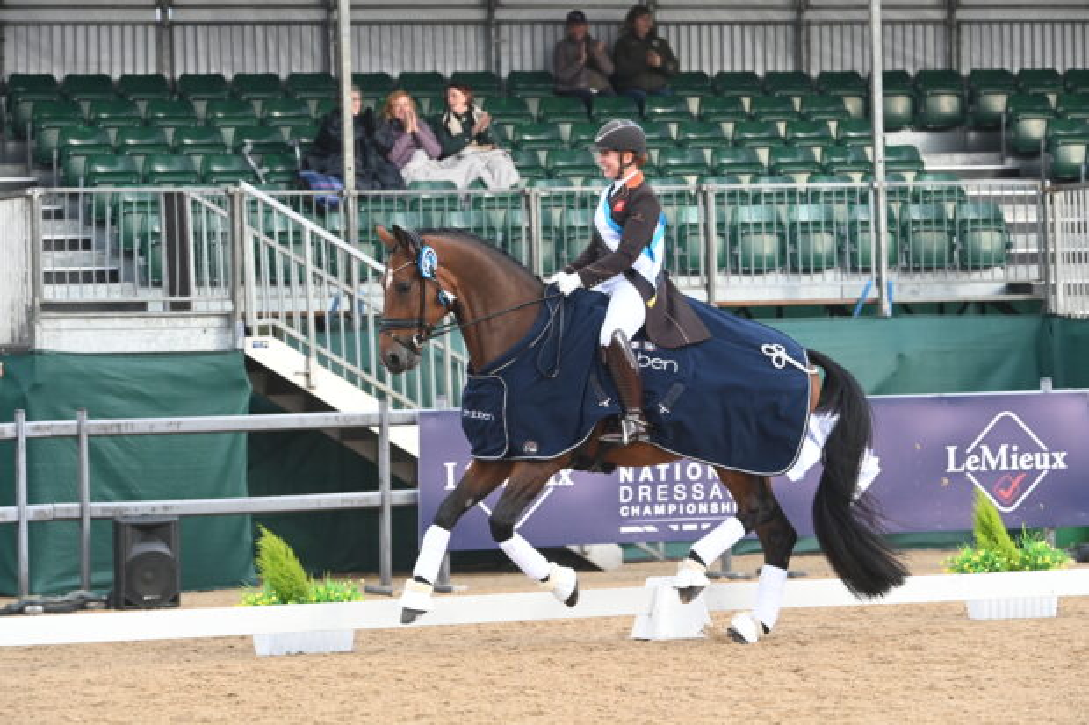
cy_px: 362
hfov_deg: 12.5
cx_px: 544
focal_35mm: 165
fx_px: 4990
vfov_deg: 8.3
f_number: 4.5
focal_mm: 165
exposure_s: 1/800
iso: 1250
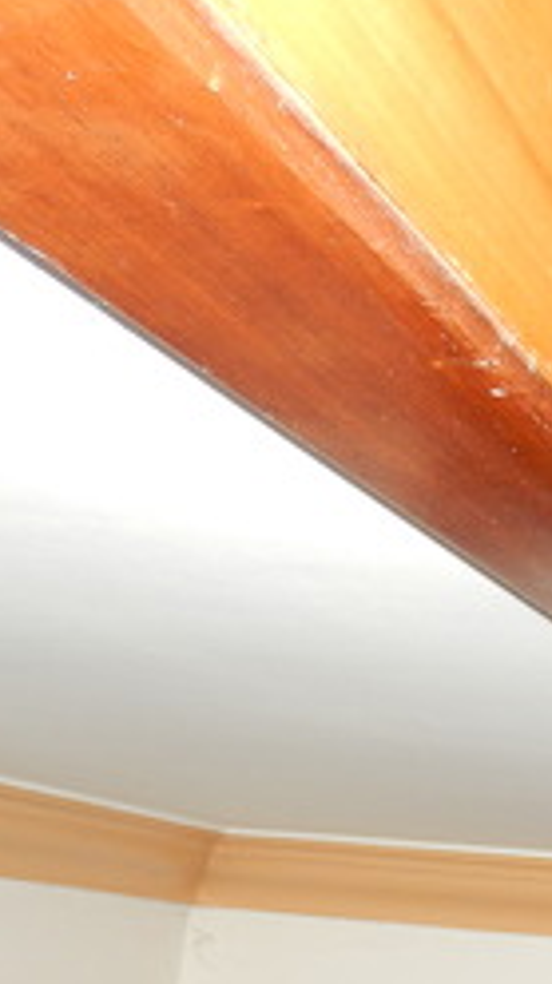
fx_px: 1722
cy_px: 774
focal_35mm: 66
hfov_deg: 16.7
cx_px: 806
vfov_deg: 31.2
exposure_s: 1/30
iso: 200
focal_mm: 4.5
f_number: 3.4
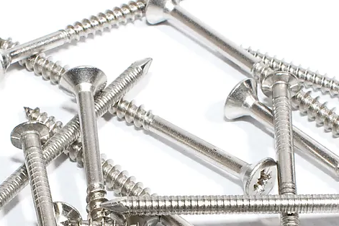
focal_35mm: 204
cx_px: 177
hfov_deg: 10.1
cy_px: 264
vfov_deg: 6.7
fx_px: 1919
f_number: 16
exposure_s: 1/90
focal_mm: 50
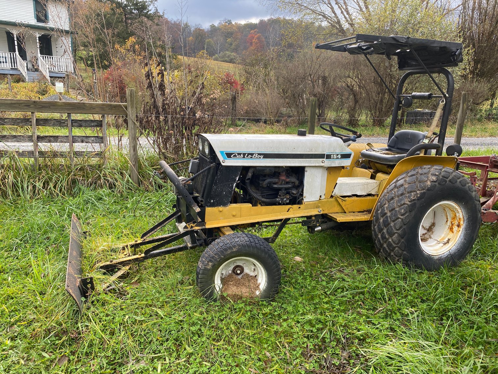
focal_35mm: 26
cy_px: 187
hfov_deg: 67.3
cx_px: 249
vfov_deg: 53.1
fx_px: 374
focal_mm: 4.25
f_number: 1.8
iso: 32
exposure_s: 1/473
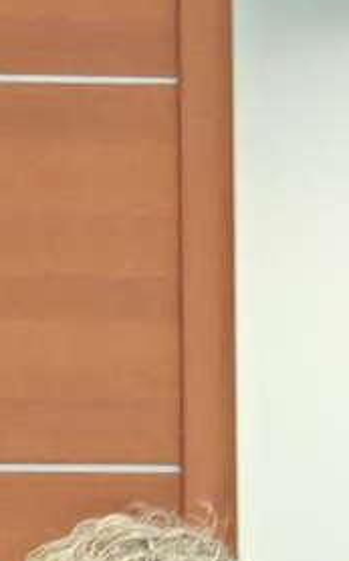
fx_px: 5038
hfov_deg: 3.9
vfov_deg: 6.3
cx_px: -456
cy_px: 833
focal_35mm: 330
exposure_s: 1/33
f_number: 1.9
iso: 160
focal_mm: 6.67
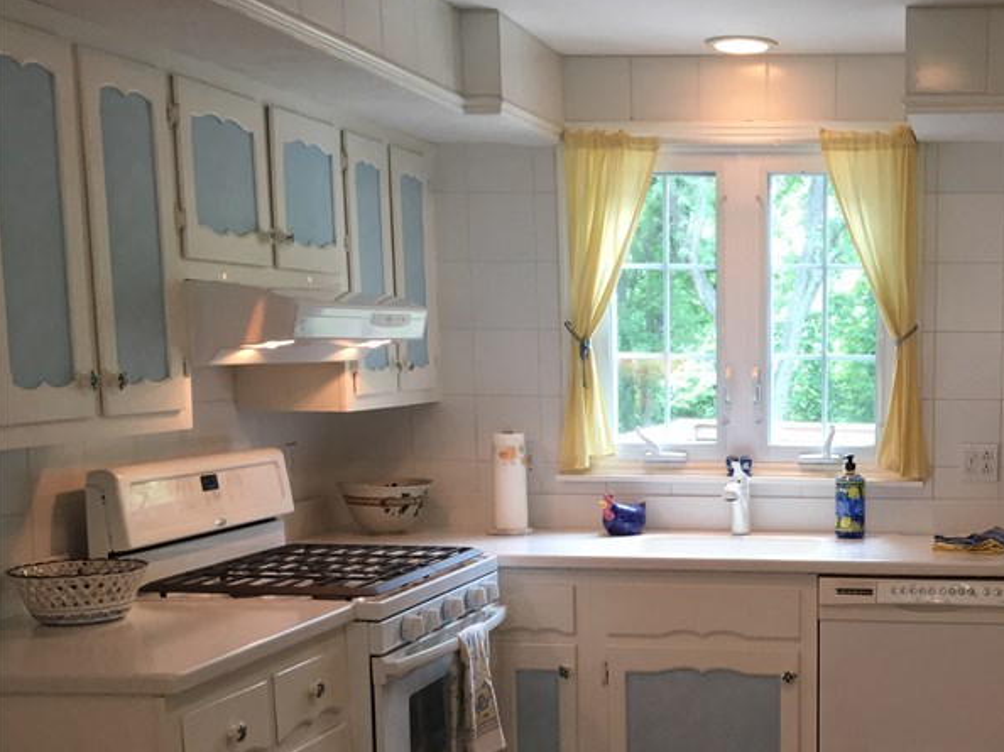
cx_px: 862
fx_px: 1450
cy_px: 576
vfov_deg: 28.6
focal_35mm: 50
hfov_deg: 36.3
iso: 100
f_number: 2.2
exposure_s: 1/30
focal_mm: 4.15
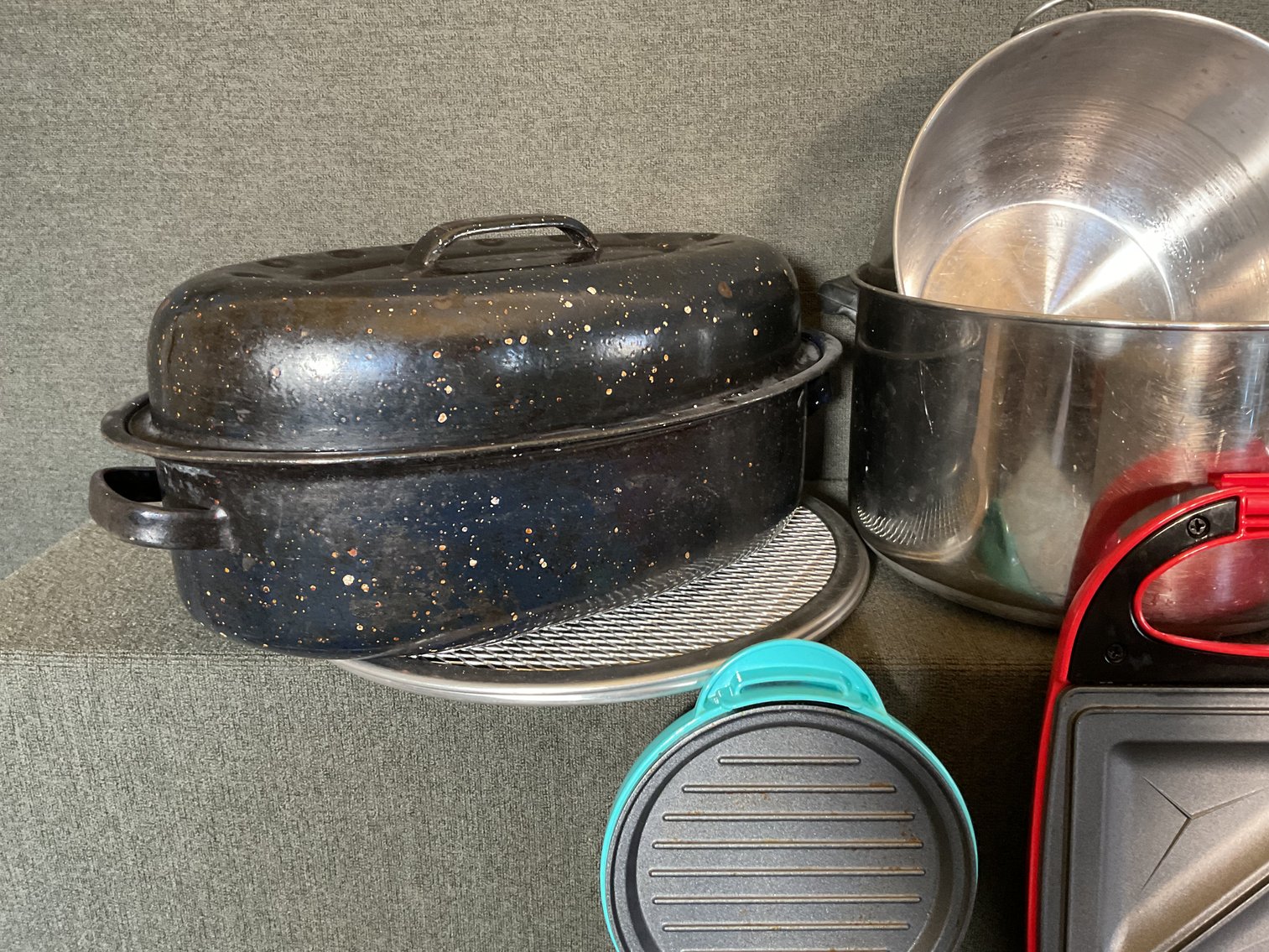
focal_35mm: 29
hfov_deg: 61.7
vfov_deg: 48.2
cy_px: 476
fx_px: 1063
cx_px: 634
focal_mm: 3
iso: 250
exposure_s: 1/33
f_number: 1.8
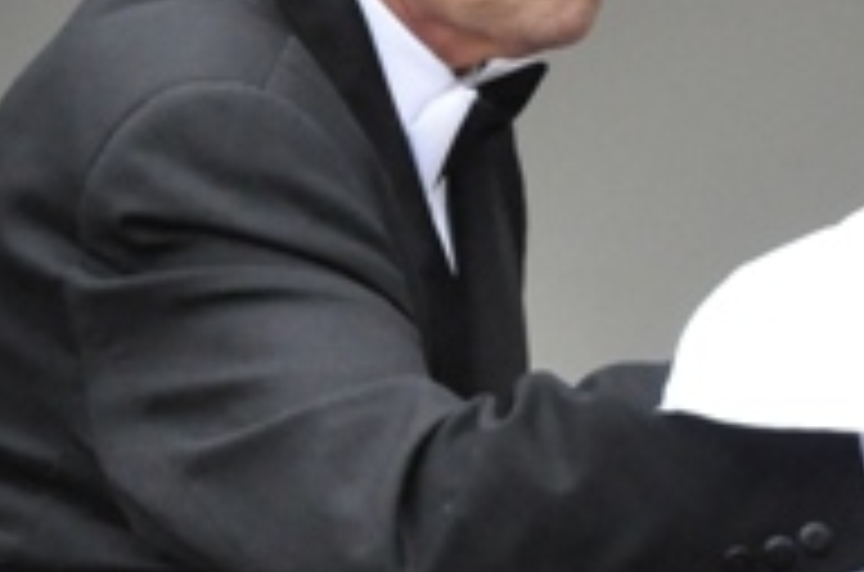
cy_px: 223
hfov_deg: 4.6
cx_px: 418
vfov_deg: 3.0
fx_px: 10773
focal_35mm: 450
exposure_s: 1/500
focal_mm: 72
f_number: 5.6
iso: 2500
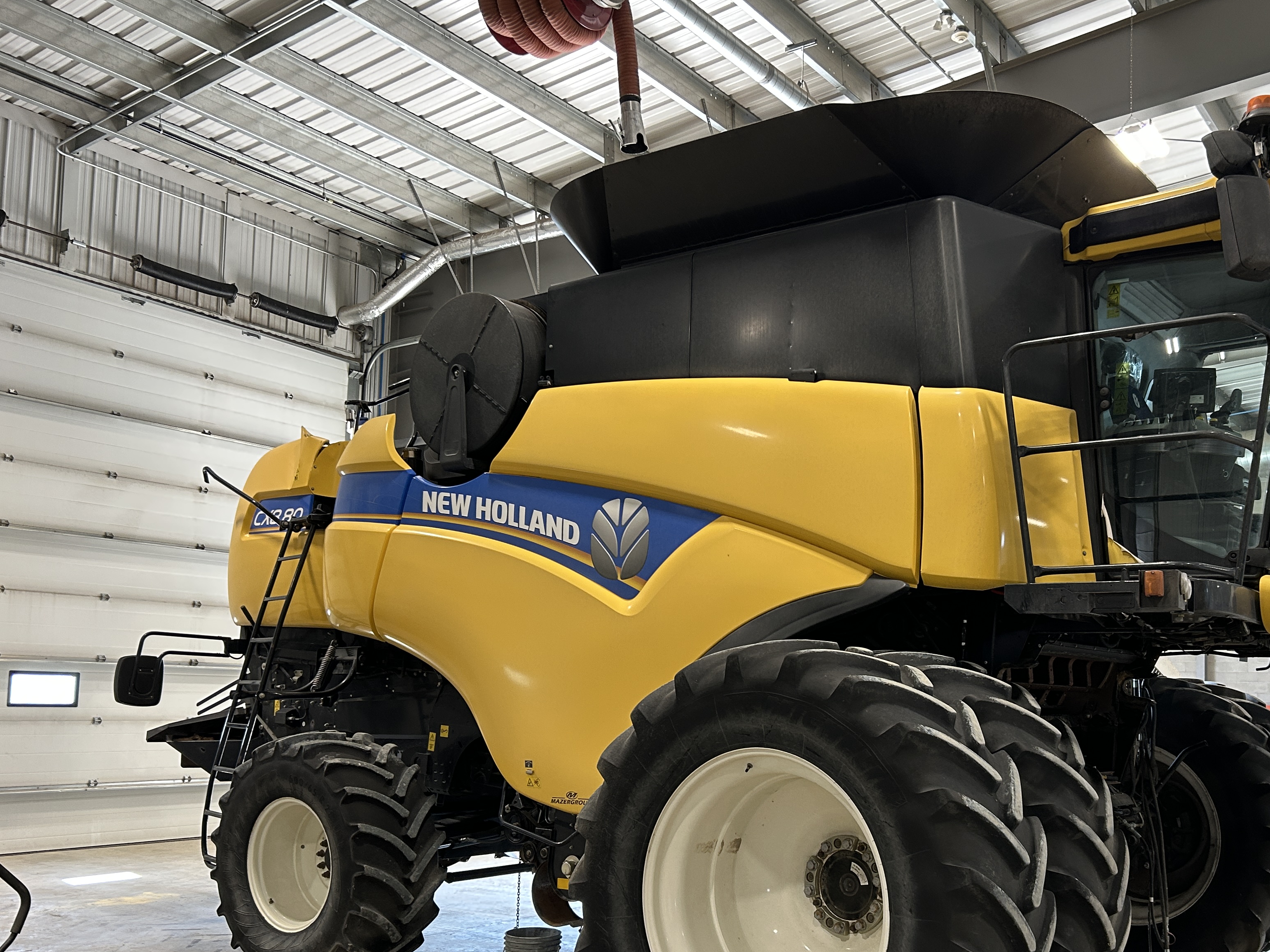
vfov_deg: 41.4
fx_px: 1247
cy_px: 605
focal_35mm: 34
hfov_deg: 53.3
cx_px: 803
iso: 125
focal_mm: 5.7
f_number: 1.5
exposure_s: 1/121
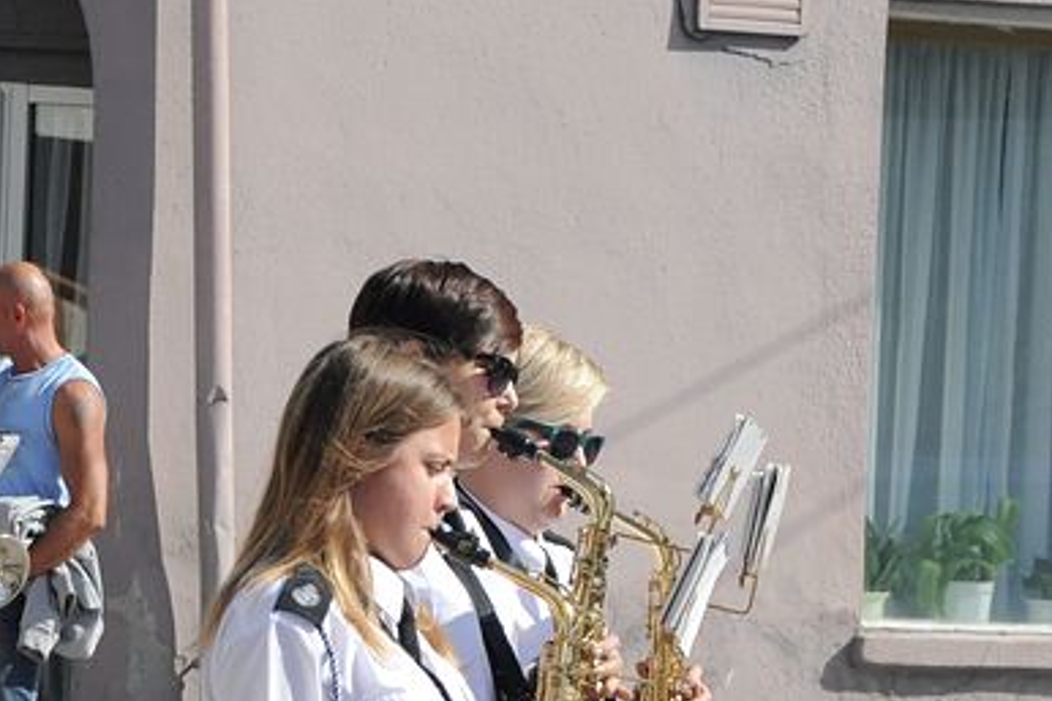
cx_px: 564
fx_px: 7711
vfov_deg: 5.2
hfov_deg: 7.8
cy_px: 719
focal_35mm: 264
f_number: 10
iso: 800
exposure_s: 1/1600
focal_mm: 80
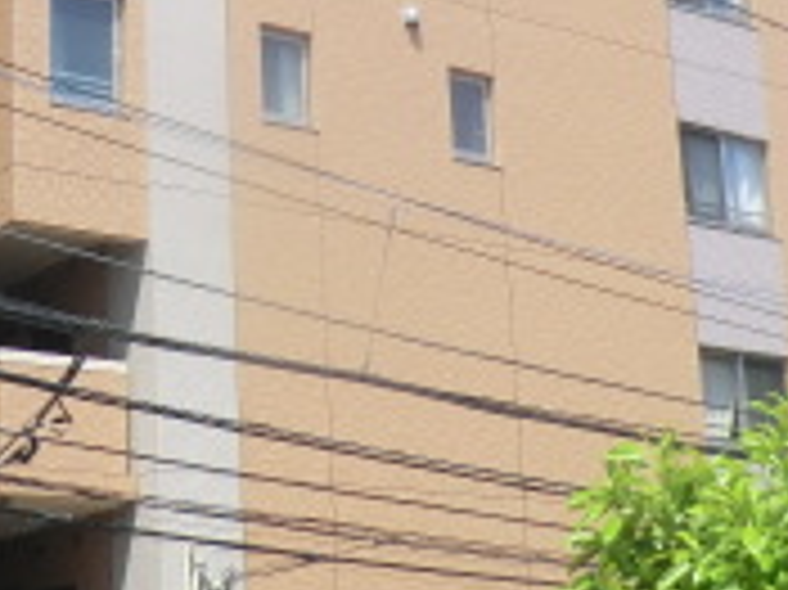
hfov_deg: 22.2
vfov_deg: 16.7
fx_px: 2002
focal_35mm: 88
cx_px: 320
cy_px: 239
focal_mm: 4.3
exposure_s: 1/800
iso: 80
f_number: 3.2
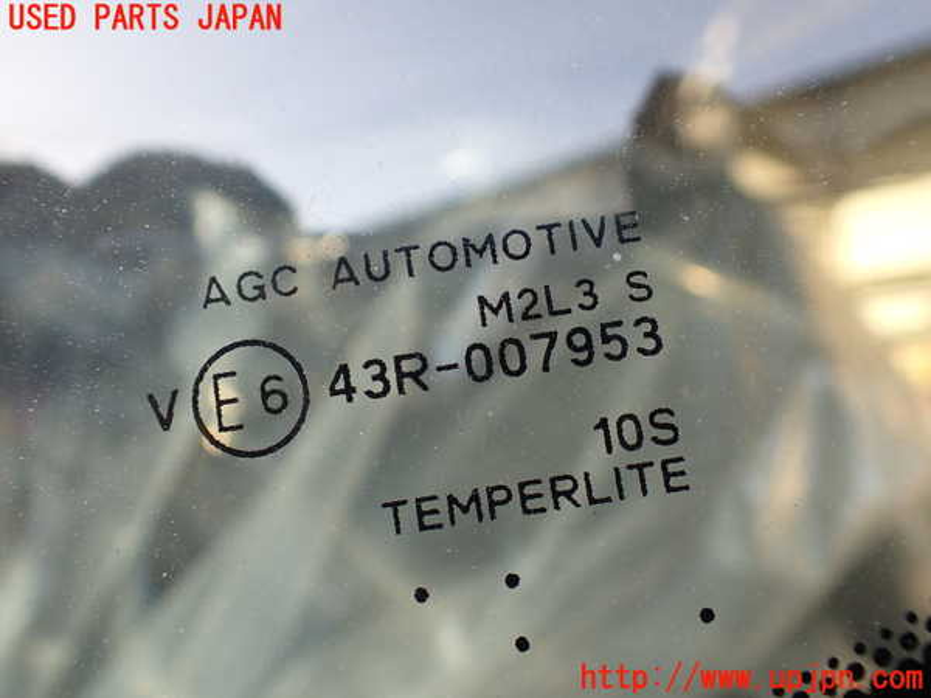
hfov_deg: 60.0
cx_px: 466
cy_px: 349
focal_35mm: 30
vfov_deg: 46.8
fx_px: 807
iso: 125
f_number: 2.3
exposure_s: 1/125
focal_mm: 5.4
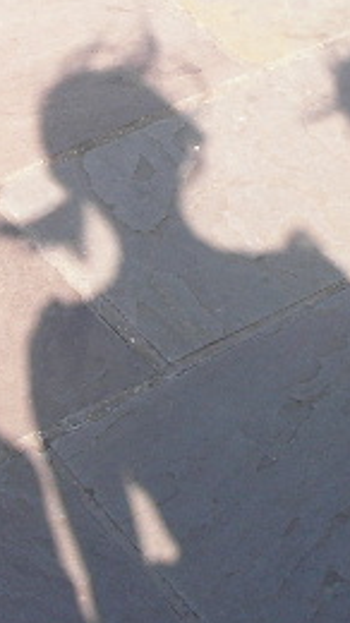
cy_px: 134
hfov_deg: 11.9
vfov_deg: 20.7
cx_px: 163
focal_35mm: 102
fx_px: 1685
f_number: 3.5
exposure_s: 1/243
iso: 50
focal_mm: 5.8
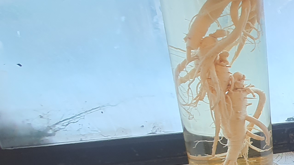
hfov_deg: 29.5
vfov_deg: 21.8
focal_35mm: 51
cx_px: 412
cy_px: 196
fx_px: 398
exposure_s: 1/60
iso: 64
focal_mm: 1.8
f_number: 2.2
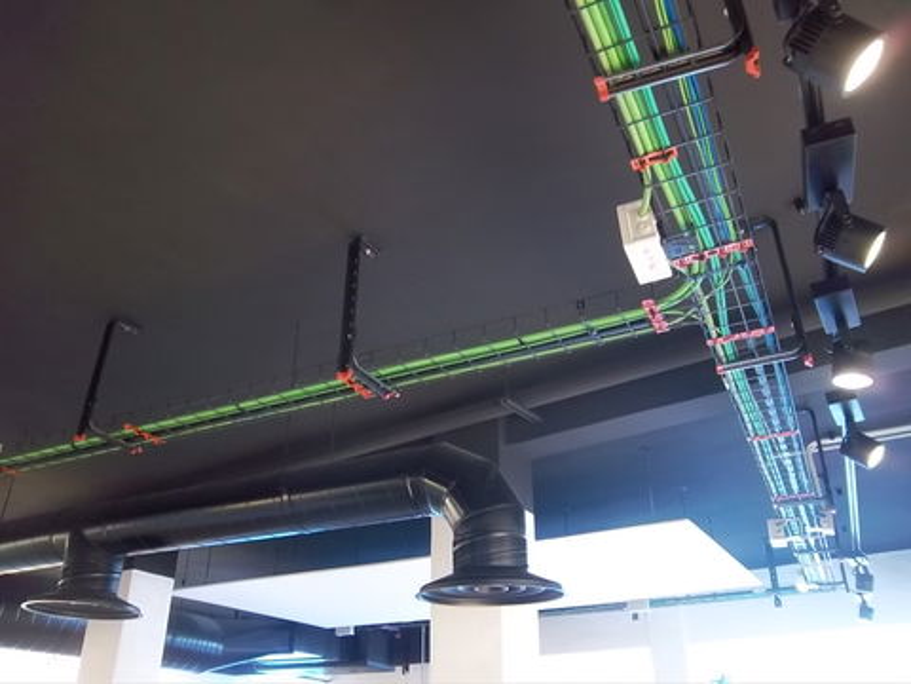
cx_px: 456
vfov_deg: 49.7
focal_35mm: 28
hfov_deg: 63.4
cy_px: 342
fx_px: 737
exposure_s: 1/13
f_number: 3.5
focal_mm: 5.05
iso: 160
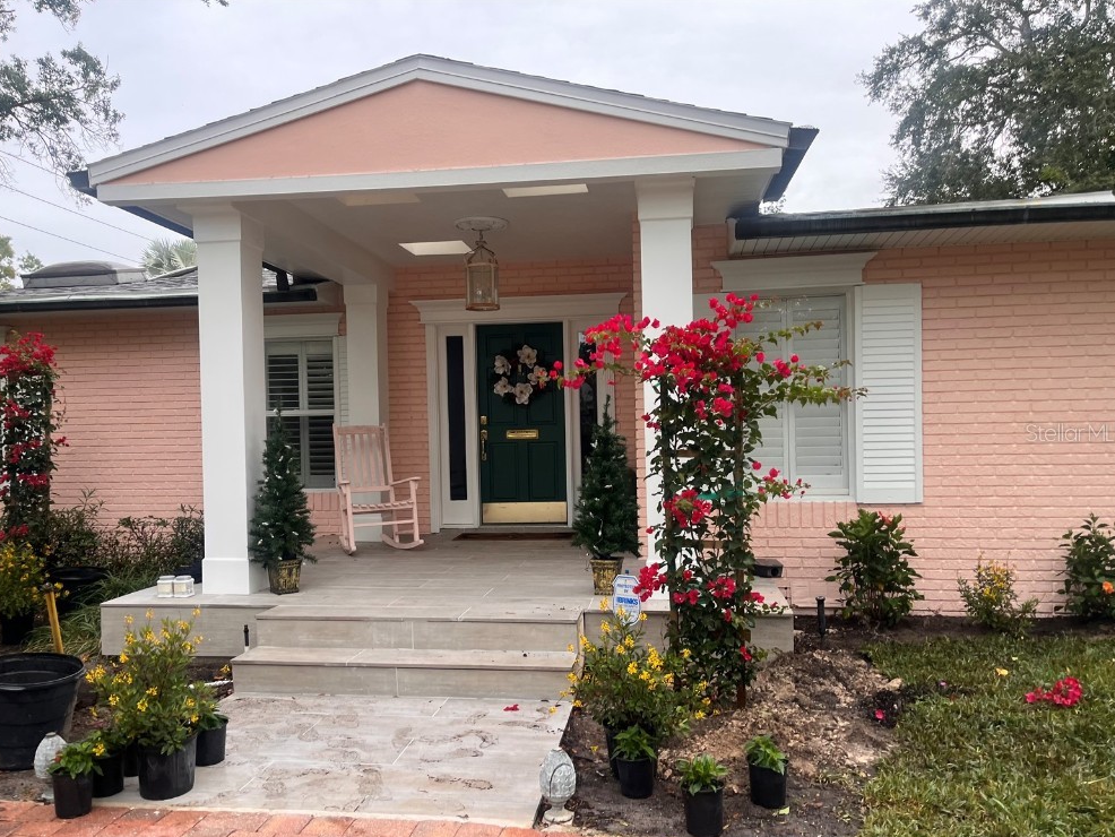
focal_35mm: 27
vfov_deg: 51.4
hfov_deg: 65.3
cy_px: 432
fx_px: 870
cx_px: 553
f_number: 1.6
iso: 50
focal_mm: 5.1
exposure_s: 1/467
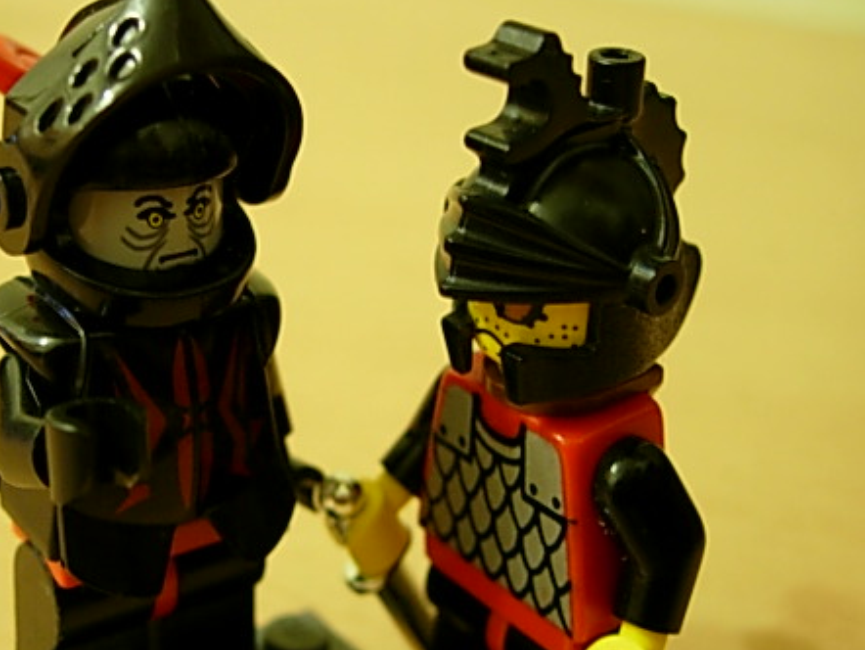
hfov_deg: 34.8
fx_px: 1375
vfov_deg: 26.5
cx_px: 335
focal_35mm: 55
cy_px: 401
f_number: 2.8
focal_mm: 7.8
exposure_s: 1/4
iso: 158
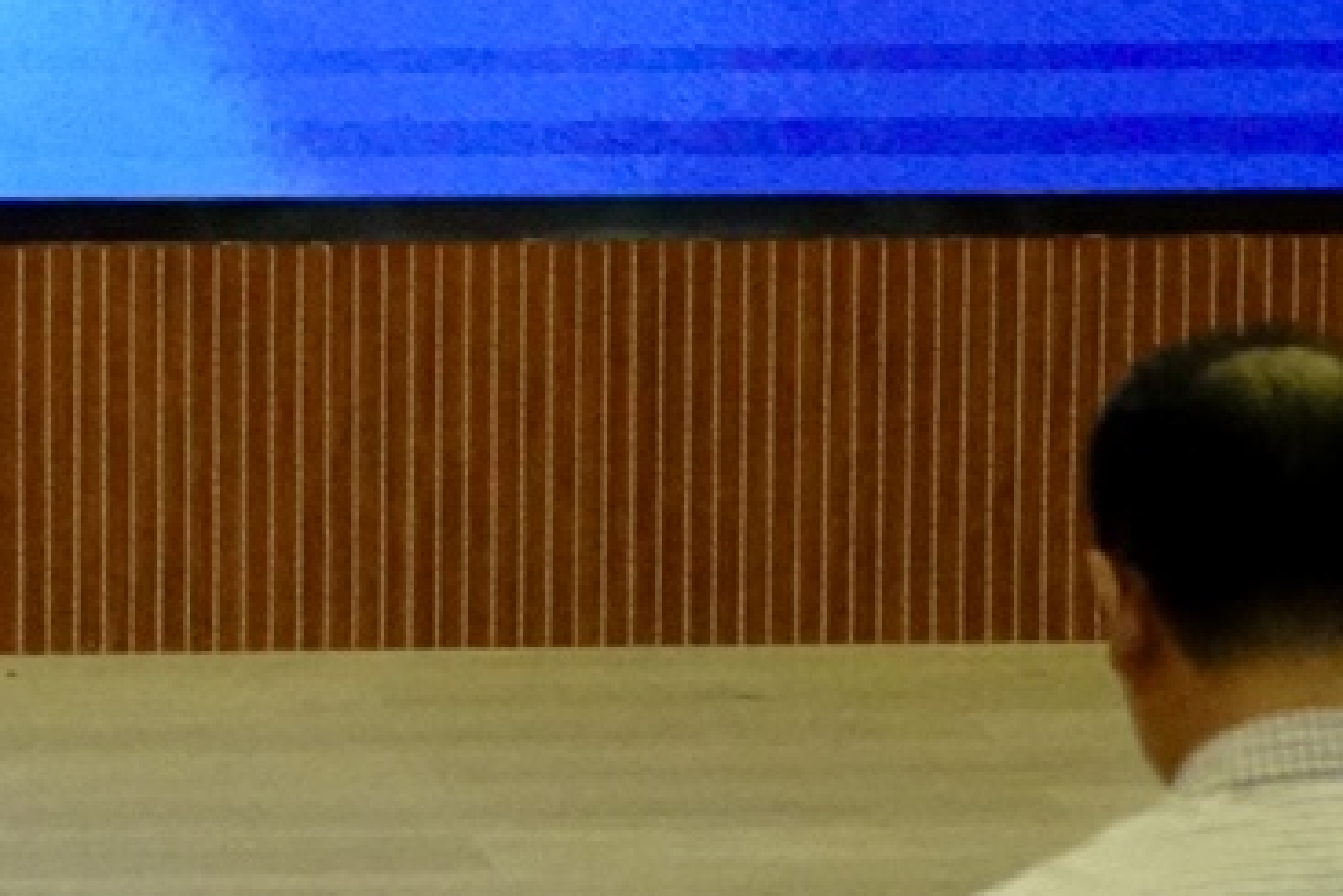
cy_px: -1024
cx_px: -1065
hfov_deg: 7.6
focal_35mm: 264
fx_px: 9852
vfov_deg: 5.1
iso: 8000
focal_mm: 40
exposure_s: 1/640
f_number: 4
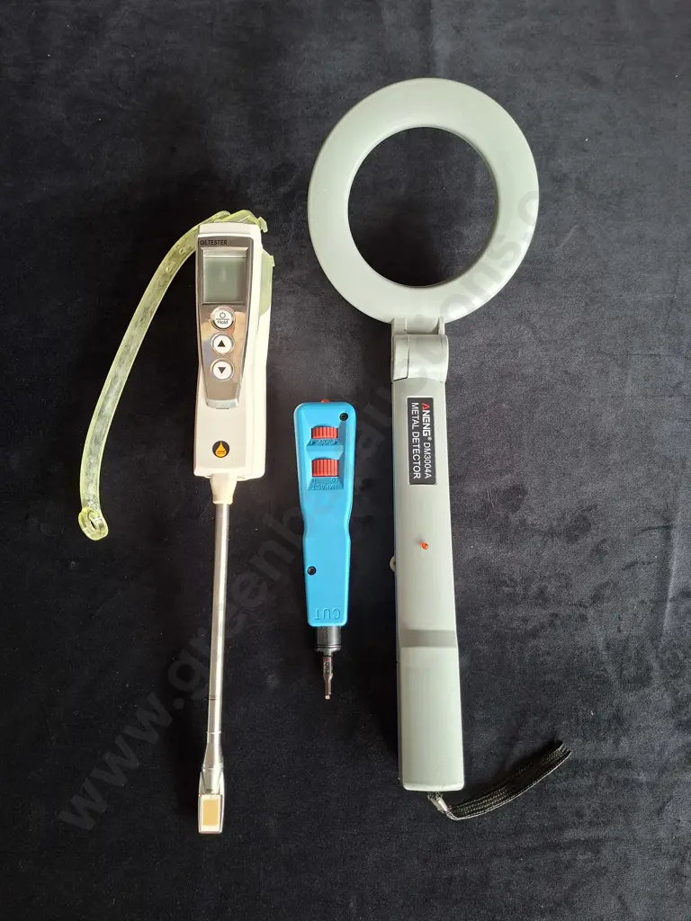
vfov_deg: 73.9
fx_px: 612
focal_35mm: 23
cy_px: 460
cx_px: 346
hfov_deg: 58.9
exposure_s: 1/50
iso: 160
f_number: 1.8
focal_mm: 5.54
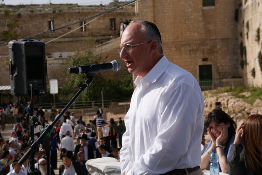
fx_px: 601
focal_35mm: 82
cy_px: 88
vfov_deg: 16.6
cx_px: 131
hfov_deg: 24.6
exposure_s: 1/500
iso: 100
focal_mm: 55
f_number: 9
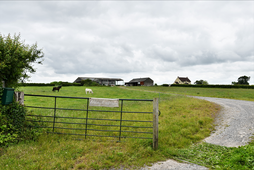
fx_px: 162
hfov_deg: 76.1
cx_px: 127
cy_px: 85
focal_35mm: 23
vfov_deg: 55.1
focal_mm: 23
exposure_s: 1/800
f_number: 5.6
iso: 125
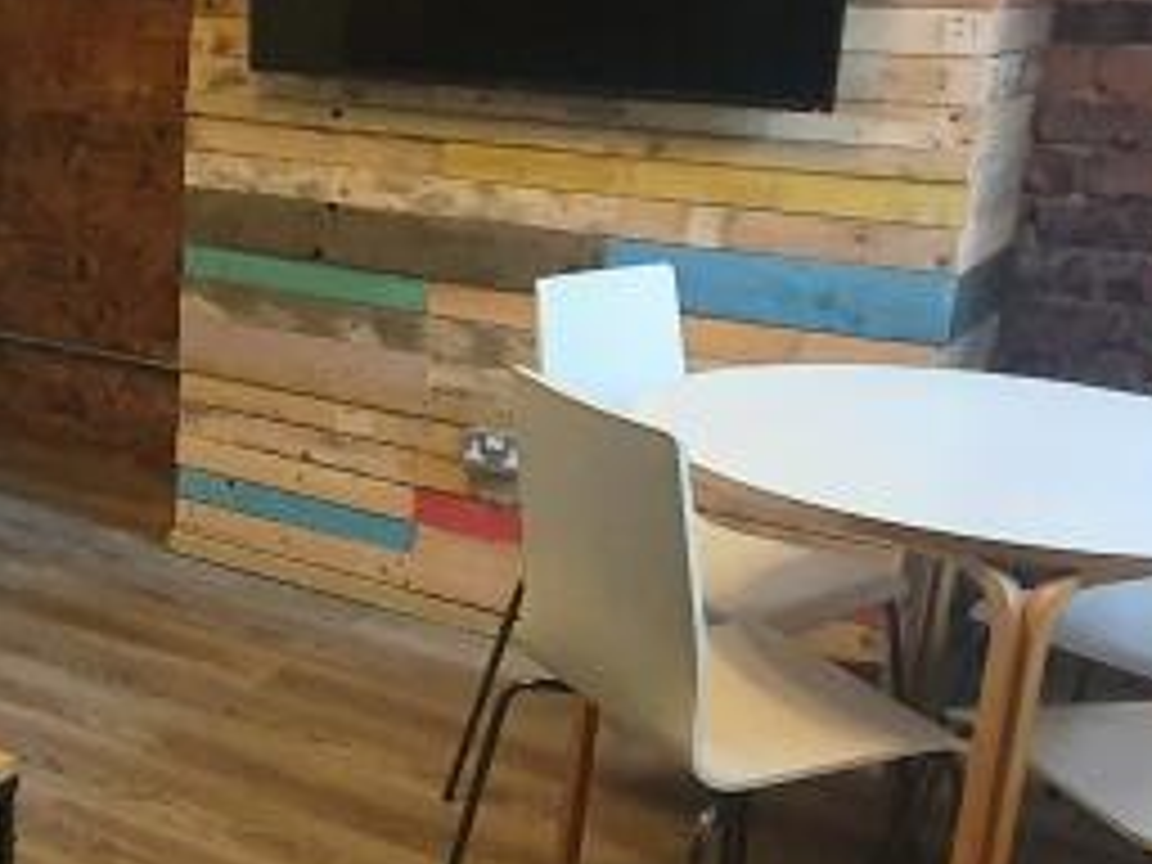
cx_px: -9
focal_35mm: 52
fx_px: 1731
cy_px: 410
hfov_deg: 33.6
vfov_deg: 28.0
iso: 500
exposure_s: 1/33
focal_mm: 1.8
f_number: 2.2
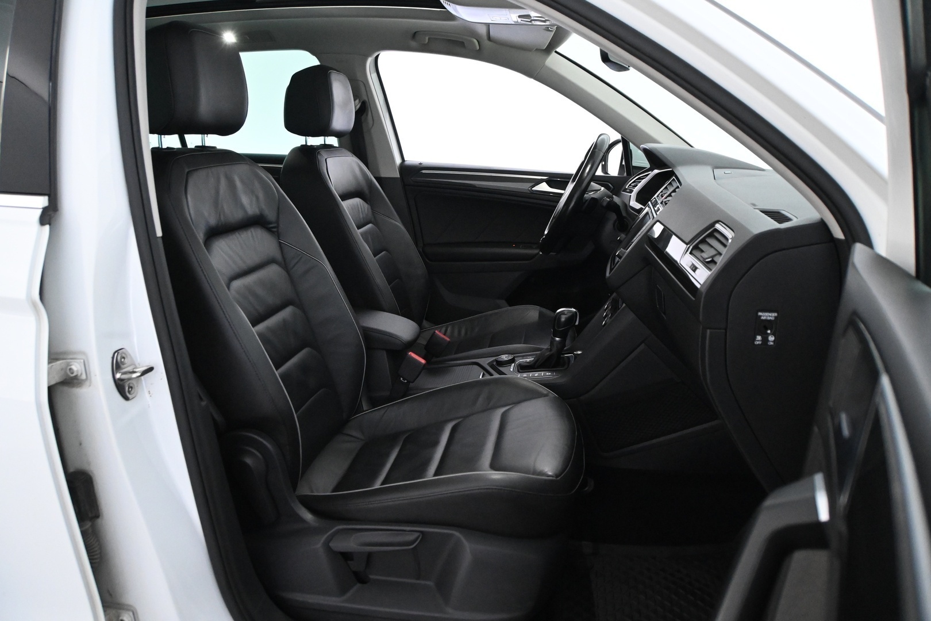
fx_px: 1183
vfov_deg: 29.4
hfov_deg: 43.0
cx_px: 466
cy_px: 310
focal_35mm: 46
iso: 5000
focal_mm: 30.5
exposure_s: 1/60
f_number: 6.3
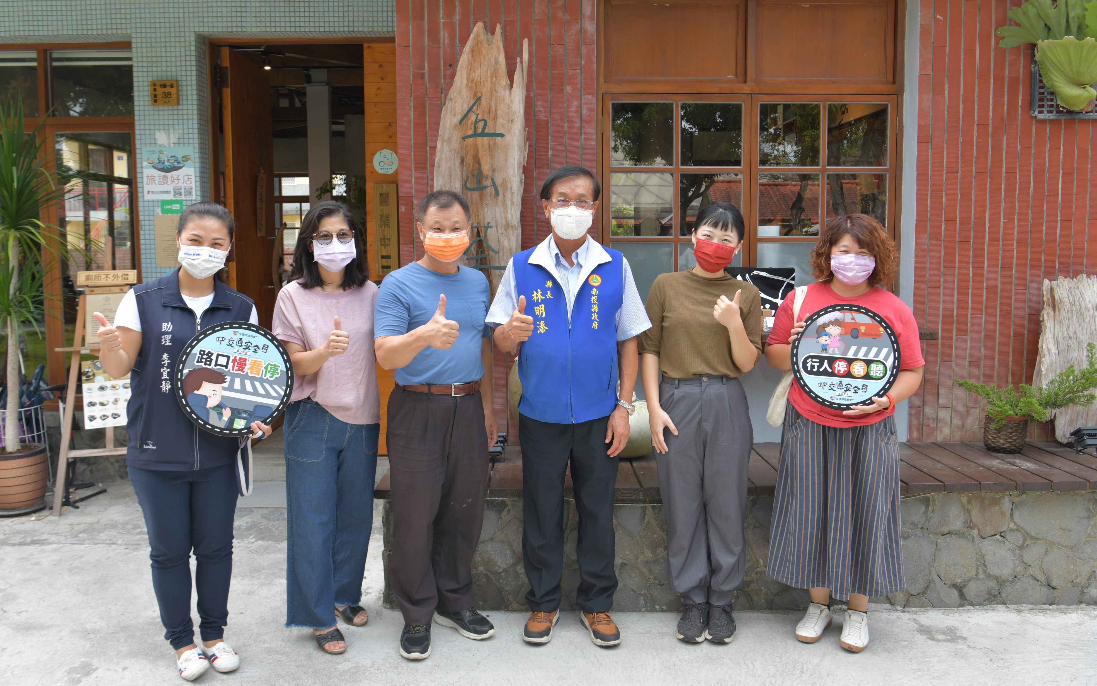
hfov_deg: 61.2
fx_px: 927
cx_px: 565
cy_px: 319
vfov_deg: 40.6
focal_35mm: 31
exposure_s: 1/125
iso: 250
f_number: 8
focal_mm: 29
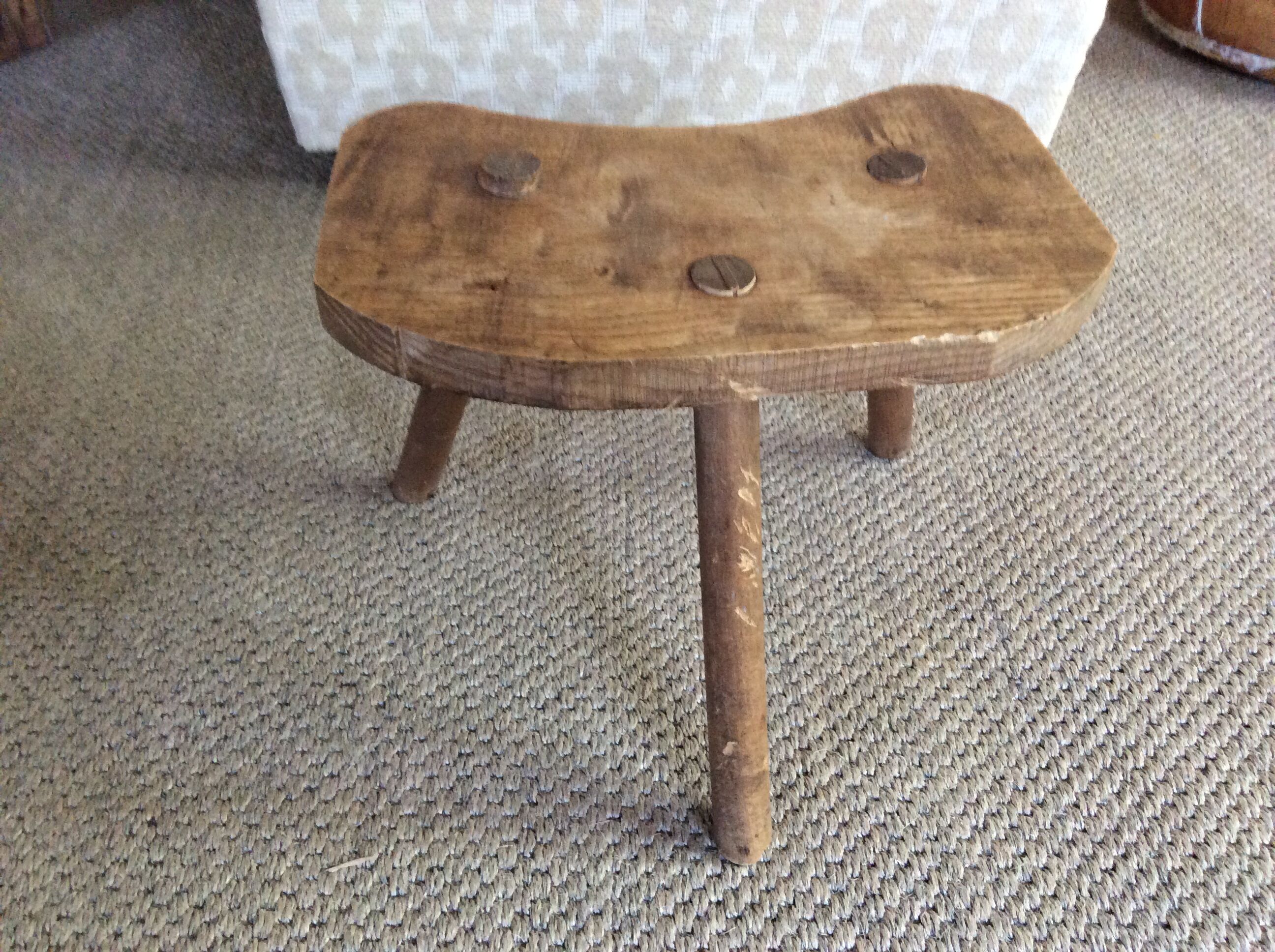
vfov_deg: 44.1
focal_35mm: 32
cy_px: 476
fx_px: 1177
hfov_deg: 56.9
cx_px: 638
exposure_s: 1/25
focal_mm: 3.3
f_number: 2.4
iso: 200
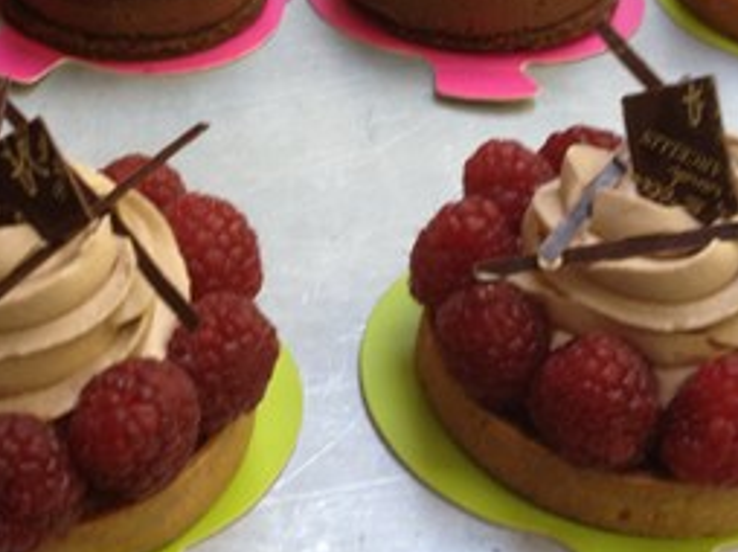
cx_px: 285
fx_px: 1470
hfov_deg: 28.1
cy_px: 106
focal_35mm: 69
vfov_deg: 21.0
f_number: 2.4
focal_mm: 4.28
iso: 100
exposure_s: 1/20
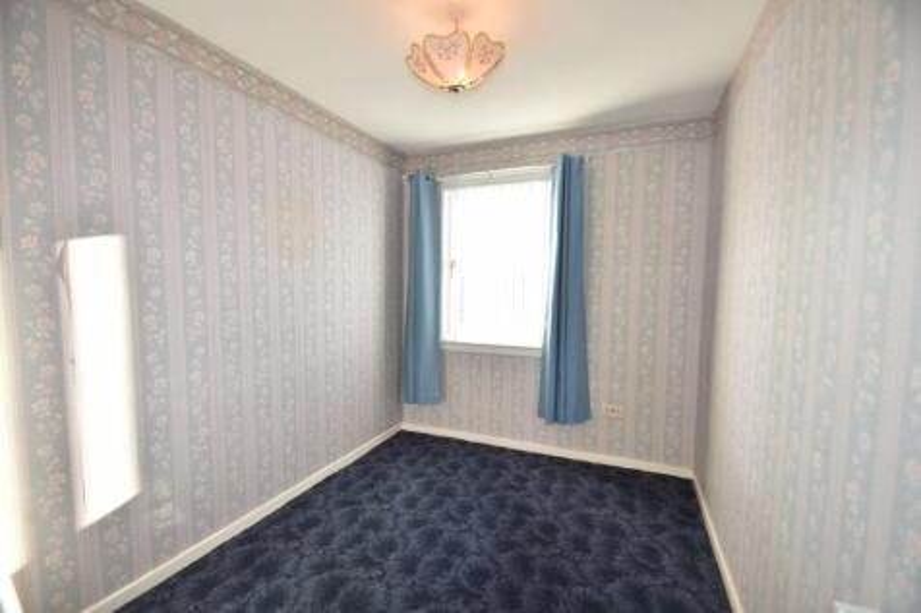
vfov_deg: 77.3
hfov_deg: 100.4
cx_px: 460
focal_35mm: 15
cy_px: 306
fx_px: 384
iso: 110
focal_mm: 10
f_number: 4.5
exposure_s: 1/60
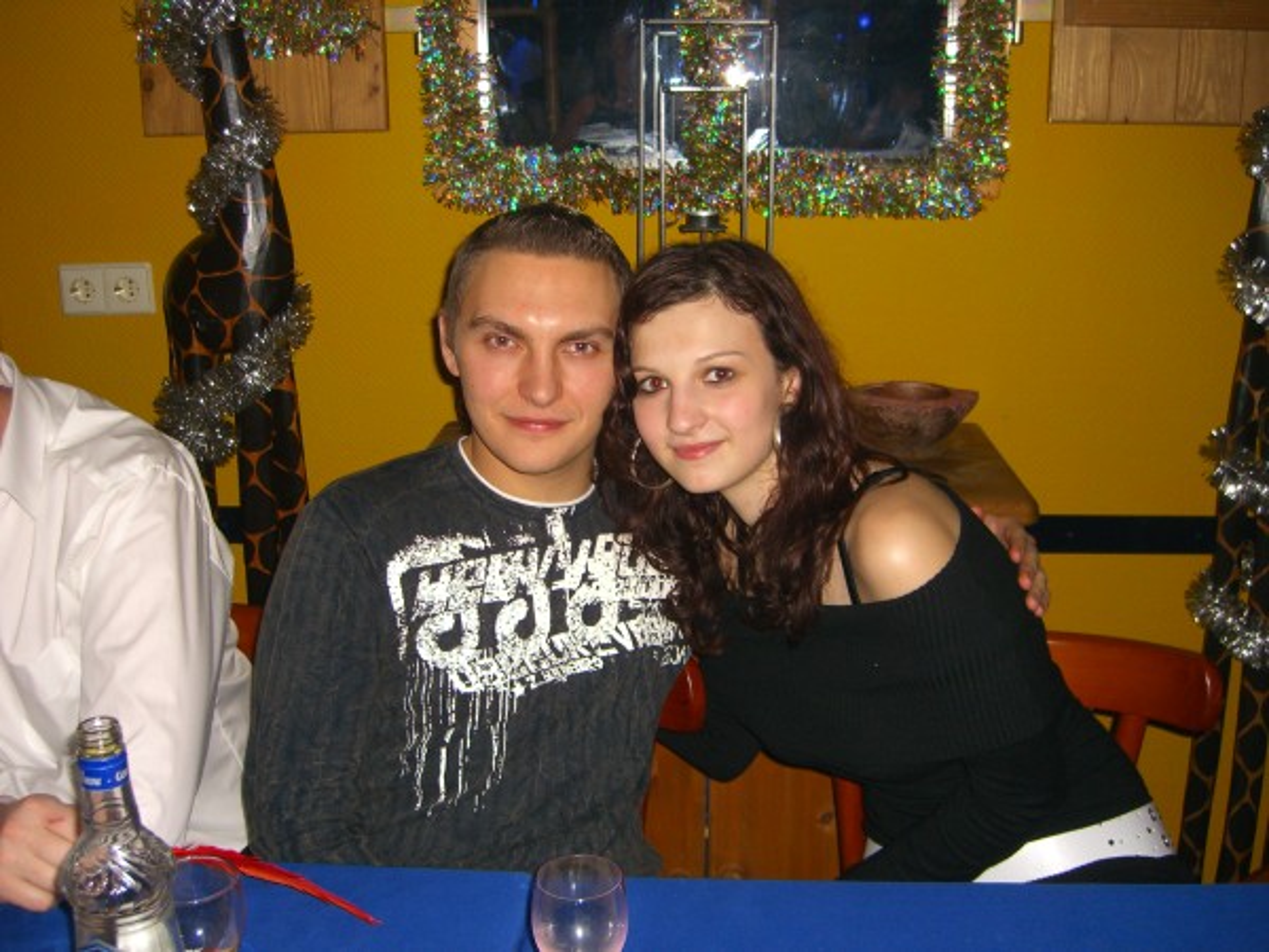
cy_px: 476
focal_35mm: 38
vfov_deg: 37.7
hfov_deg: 49.0
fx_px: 1393
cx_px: 634
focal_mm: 7.9
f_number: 2.8
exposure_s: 1/60
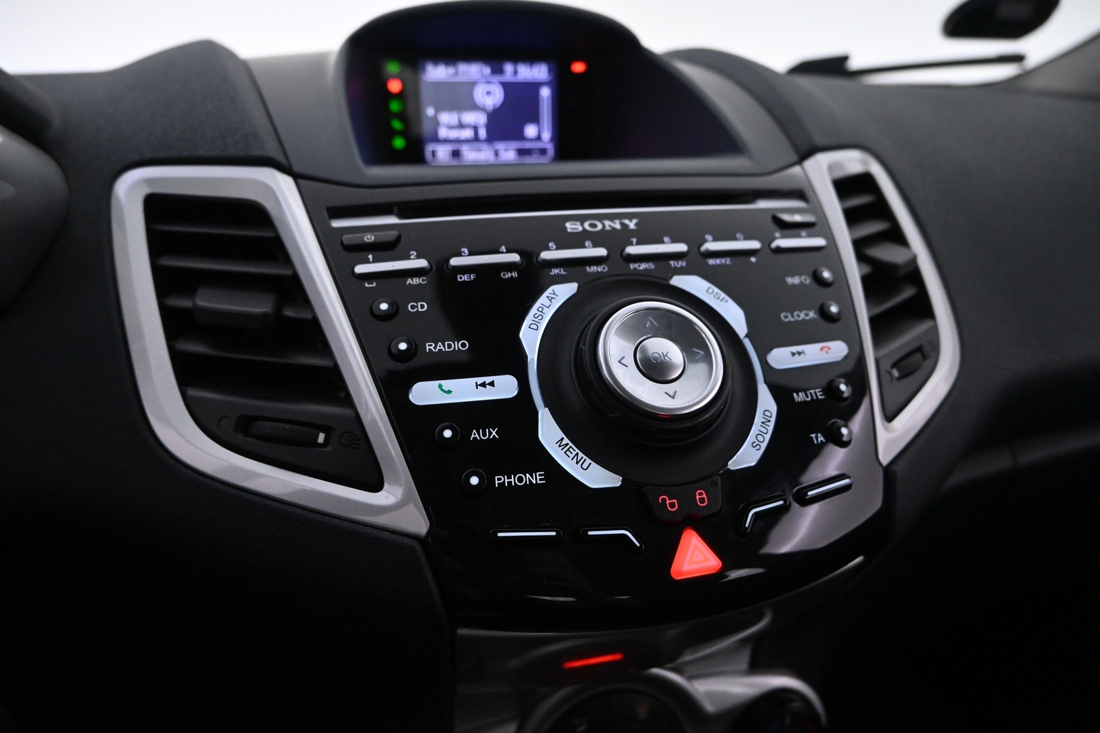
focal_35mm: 24
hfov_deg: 73.7
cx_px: 550
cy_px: 366
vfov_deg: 53.1
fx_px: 733
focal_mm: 16
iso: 3200
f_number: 3.5
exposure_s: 1/100
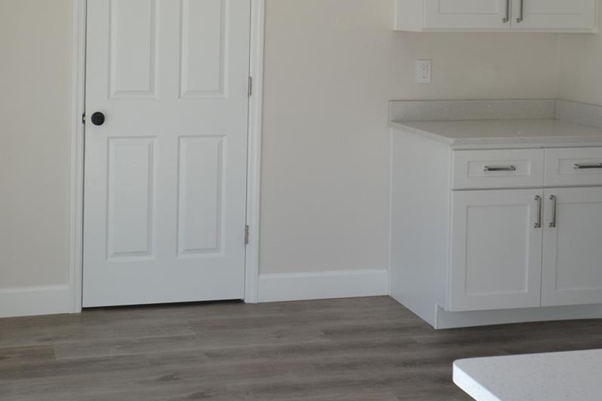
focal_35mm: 51
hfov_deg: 38.3
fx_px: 853
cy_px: 52
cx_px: 181
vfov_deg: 25.8
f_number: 5.6
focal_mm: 17
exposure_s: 1/125
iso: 280
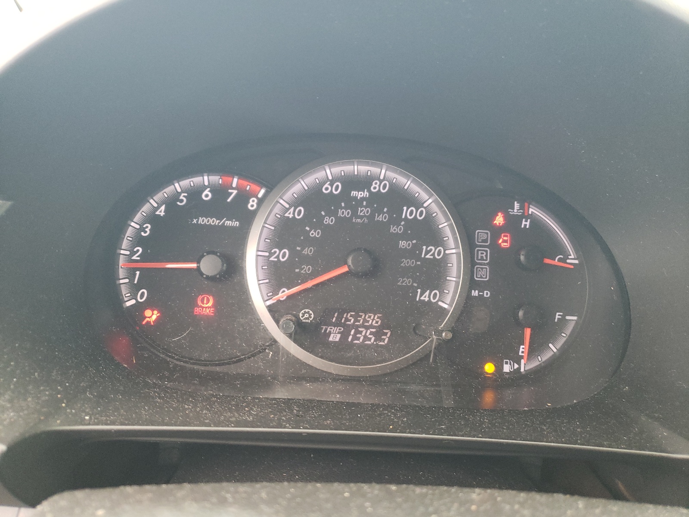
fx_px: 518
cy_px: 258
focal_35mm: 26
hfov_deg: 67.3
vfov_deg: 53.1
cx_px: 344
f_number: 1.5
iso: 174
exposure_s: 1/60.2
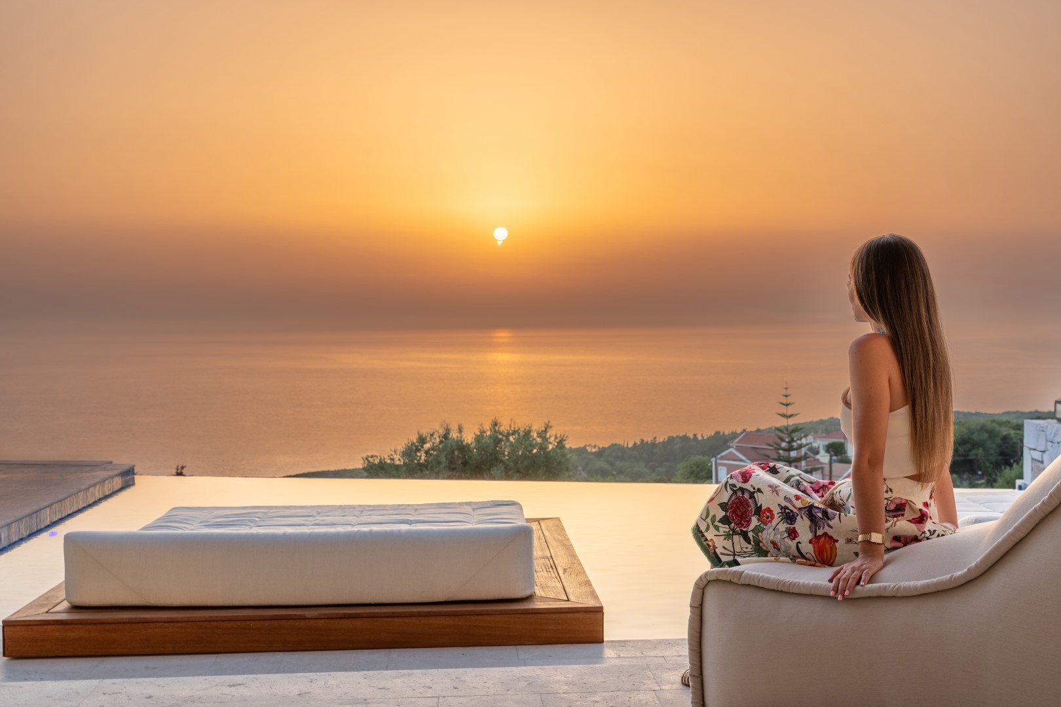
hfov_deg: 42.7
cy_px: 354
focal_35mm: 46
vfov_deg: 29.2
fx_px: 1356
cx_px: 530
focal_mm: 46
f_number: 8
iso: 100
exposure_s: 1/4000
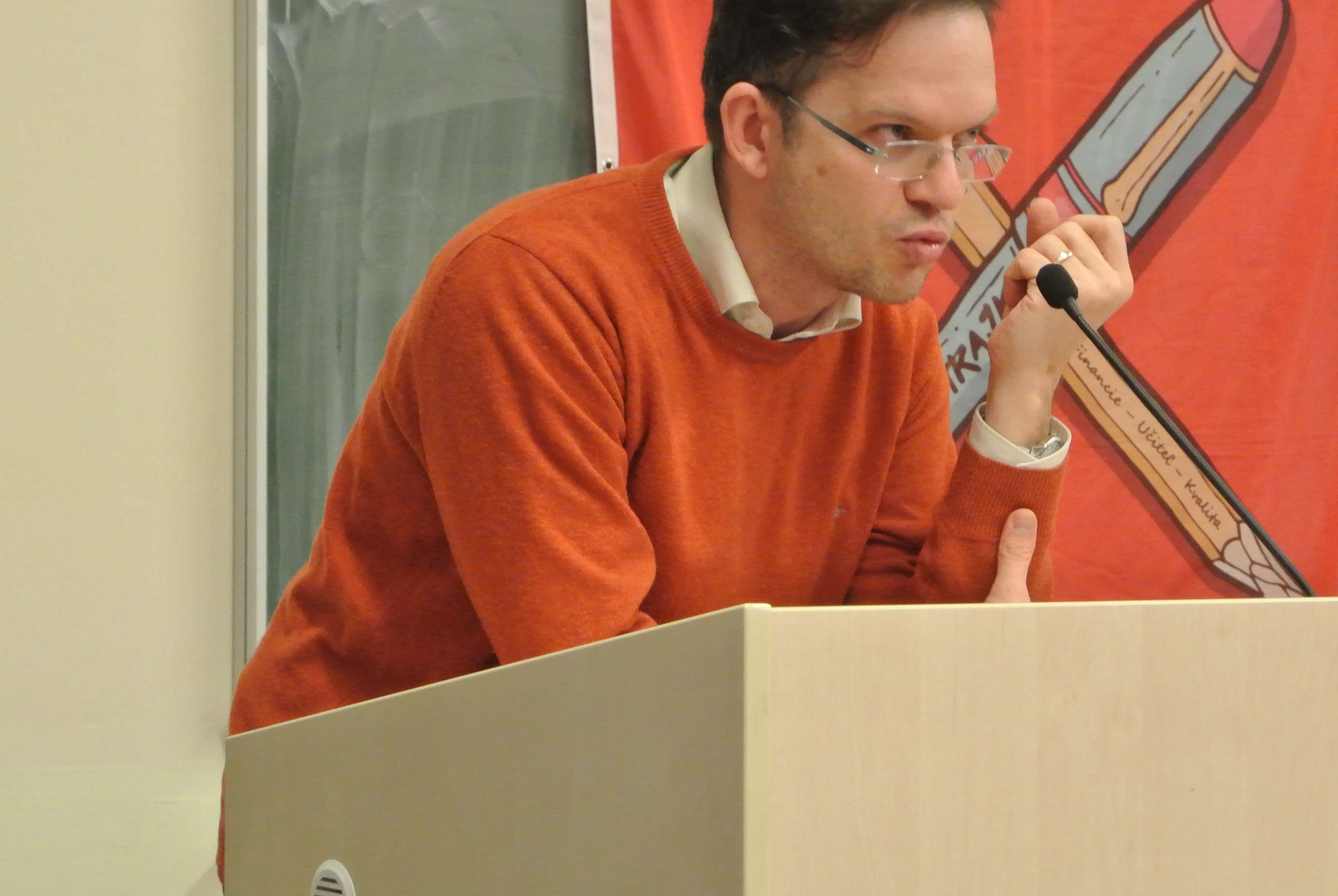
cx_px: 814
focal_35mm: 113
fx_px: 4205
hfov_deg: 18.1
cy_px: 337
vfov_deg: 12.1
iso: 1600
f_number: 5.6
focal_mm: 30
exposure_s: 1/40
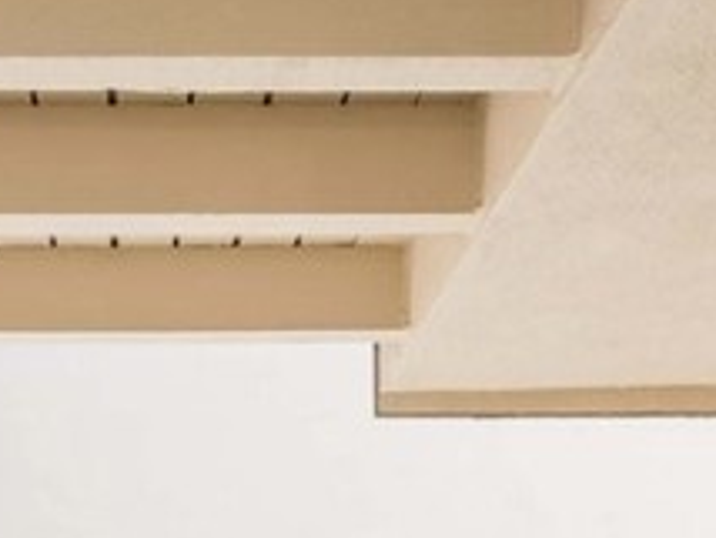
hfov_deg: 27.7
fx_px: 1429
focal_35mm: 69
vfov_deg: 19.3
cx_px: 164
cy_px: 744
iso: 100
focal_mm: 15
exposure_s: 1/125
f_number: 6.3
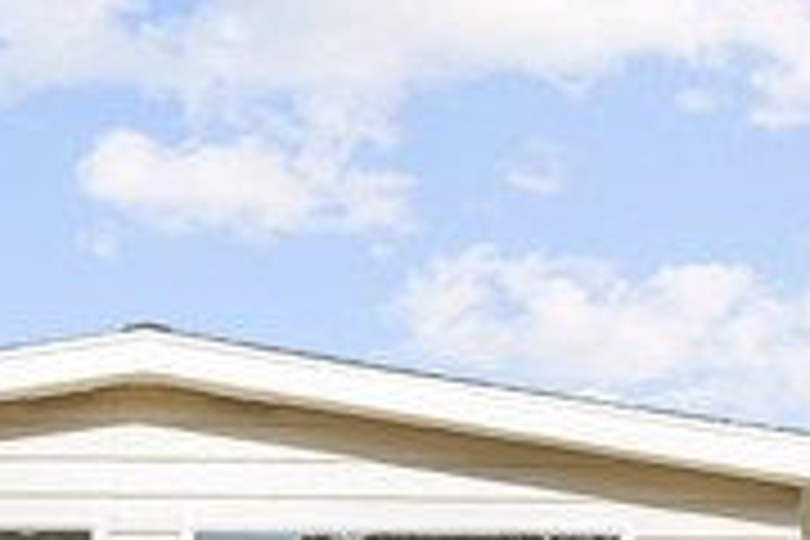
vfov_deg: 12.6
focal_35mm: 103
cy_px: 803
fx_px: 2317
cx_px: 135
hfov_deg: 19.6
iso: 100
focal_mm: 29
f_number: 9
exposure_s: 1/200
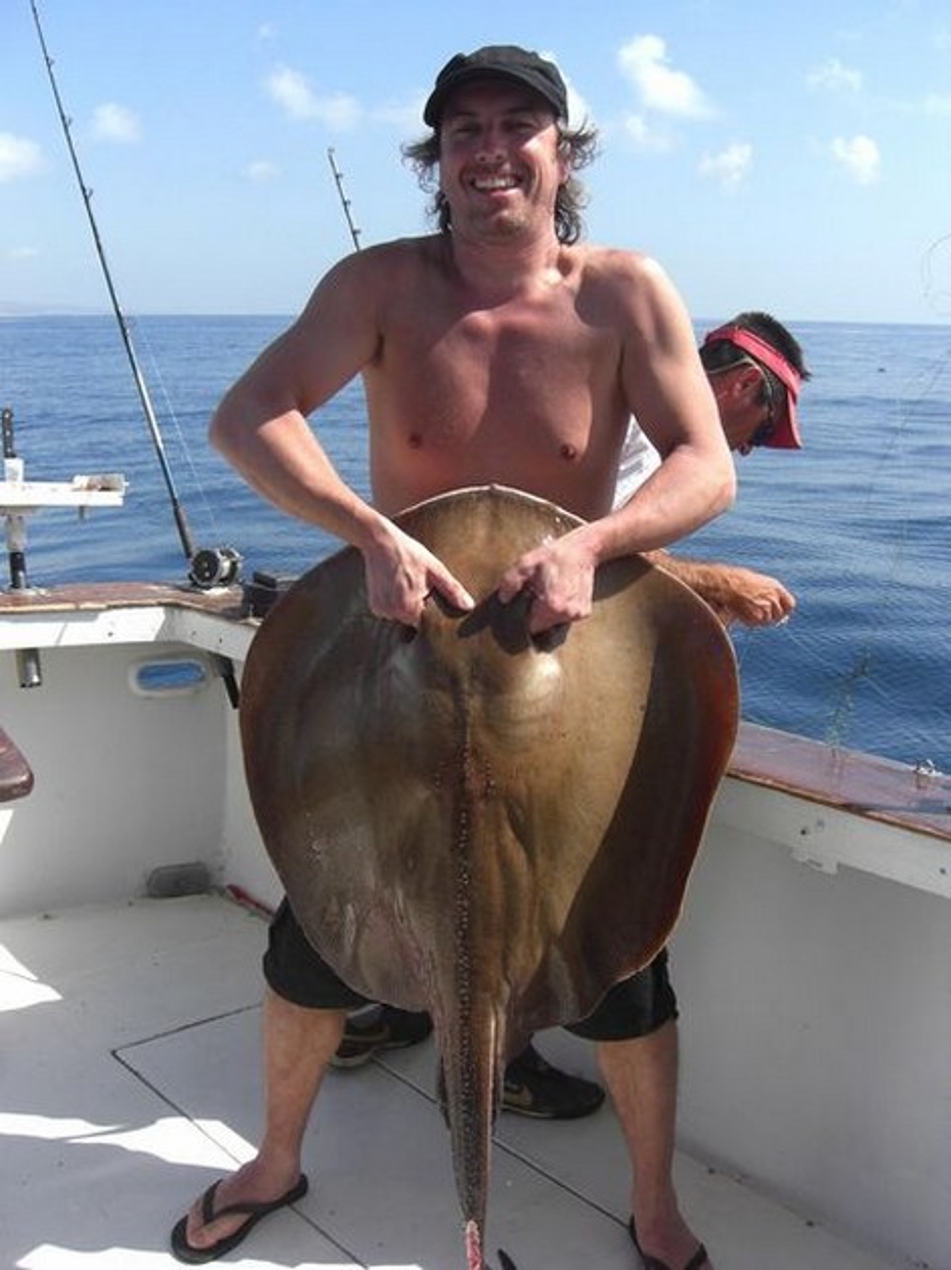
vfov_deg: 49.0
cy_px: 635
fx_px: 1393
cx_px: 476
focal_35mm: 38
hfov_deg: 37.7
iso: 80
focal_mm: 7.9
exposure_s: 1/640
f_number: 4
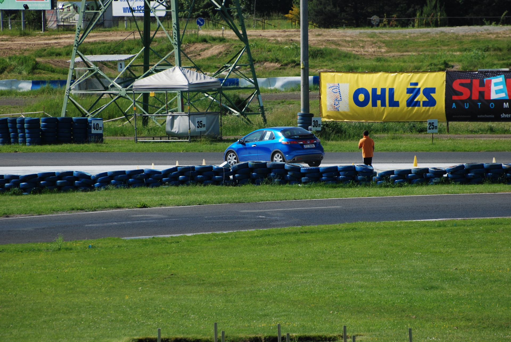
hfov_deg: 5.1
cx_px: 256
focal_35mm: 405
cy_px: 171
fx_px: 5755
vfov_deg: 3.4
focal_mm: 270
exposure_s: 1/800
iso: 200
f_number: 5.6
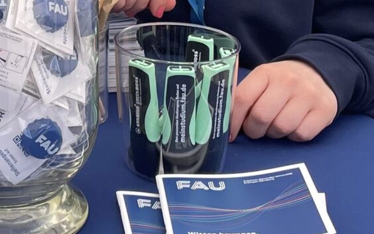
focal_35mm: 125
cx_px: -85
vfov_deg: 10.2
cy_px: -102
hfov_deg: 16.0
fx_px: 1275
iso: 32
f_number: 1.6
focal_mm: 4.2
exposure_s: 1/1553
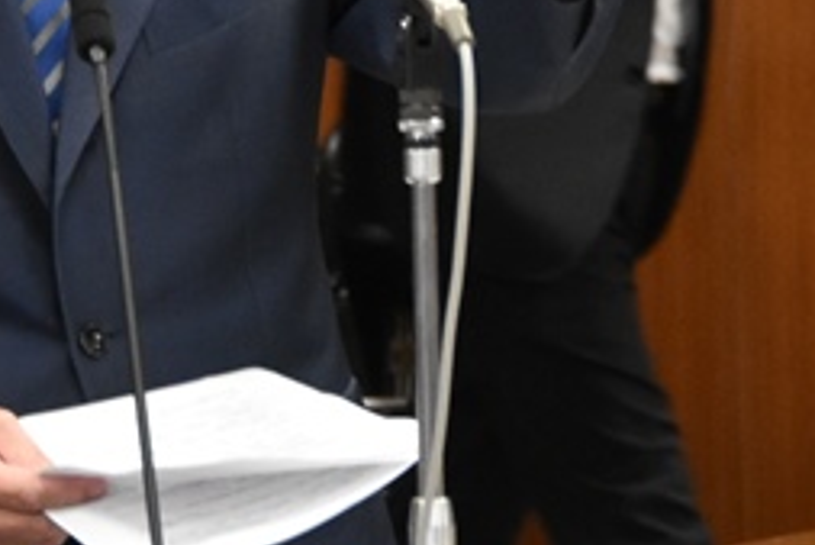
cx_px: 225
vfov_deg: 2.4
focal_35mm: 576
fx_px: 13047
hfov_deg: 3.6
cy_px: 102
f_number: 6.3
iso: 2500
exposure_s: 1/125
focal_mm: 95
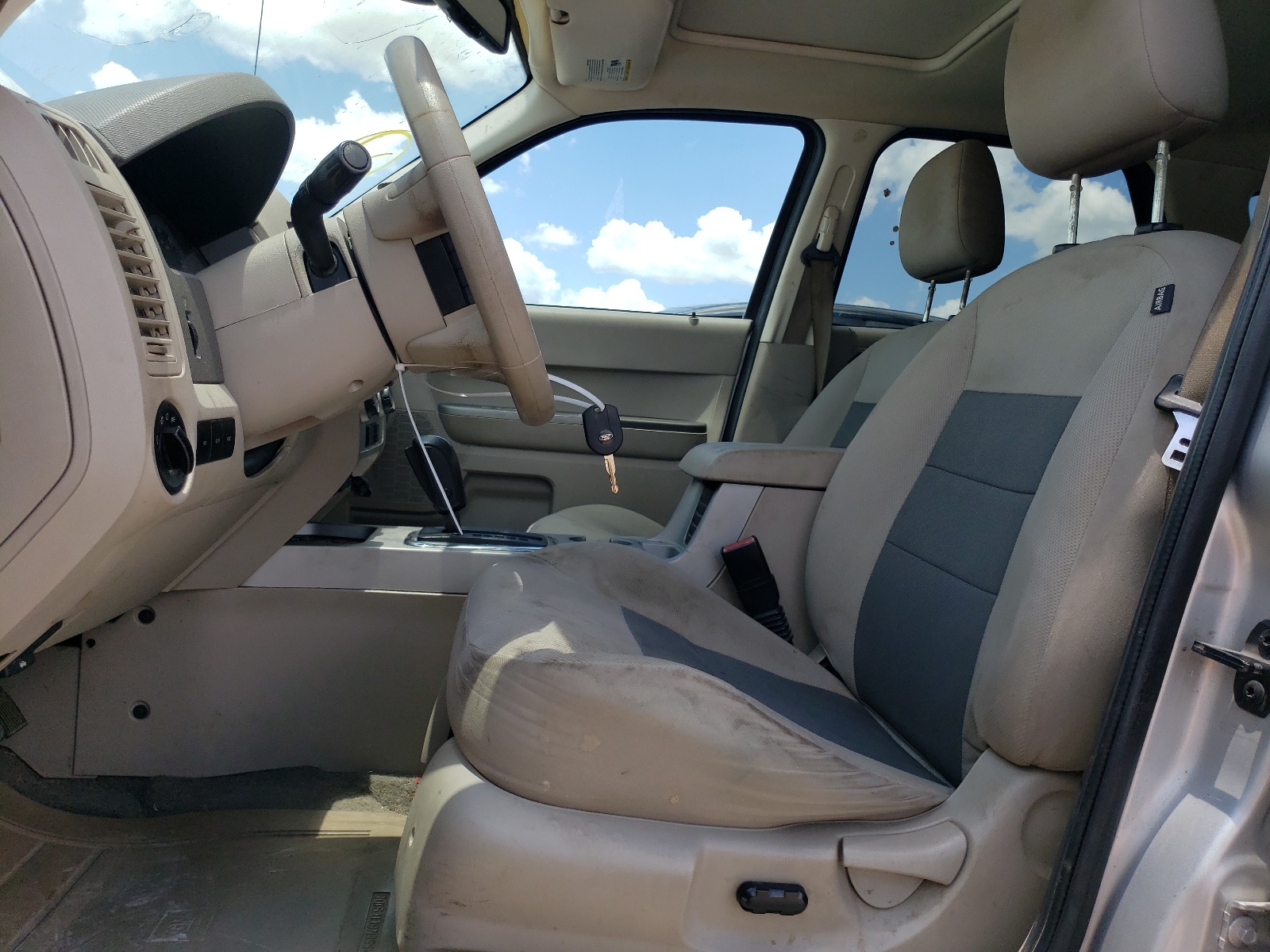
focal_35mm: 26
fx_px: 954
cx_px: 635
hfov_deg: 67.3
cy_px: 476
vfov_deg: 53.1
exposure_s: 1/1429
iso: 50
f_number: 1.5
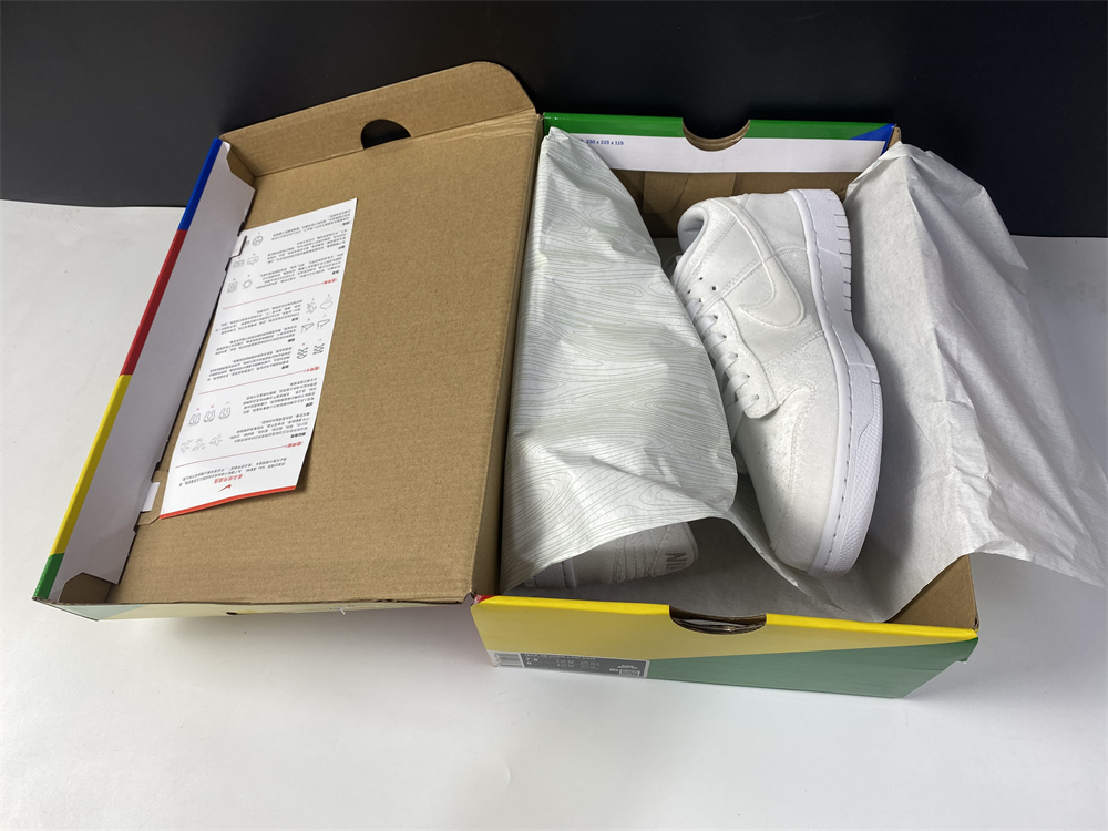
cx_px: 554
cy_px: 416
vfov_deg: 53.1
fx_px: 832
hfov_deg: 67.3
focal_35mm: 26
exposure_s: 1/100
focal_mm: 4.25
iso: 40
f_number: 1.8
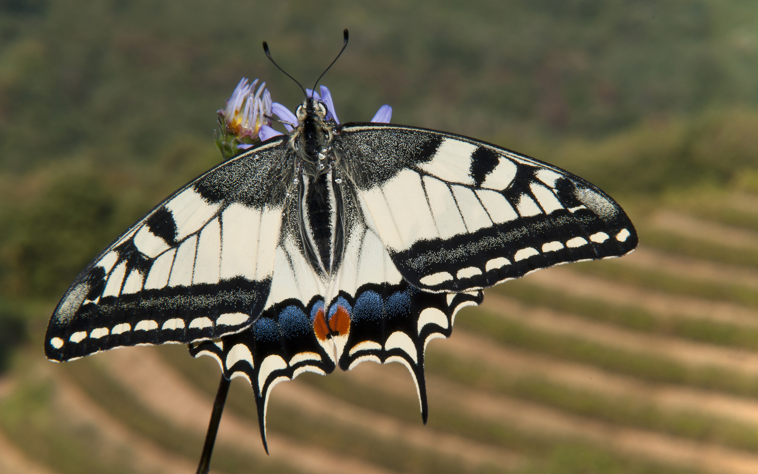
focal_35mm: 107
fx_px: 2210
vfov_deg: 12.2
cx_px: 379
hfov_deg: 19.5
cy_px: 247
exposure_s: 1/25
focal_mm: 70
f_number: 29
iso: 200
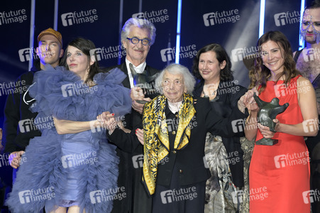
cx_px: 160
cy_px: 106
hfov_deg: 22.2
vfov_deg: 14.8
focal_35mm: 92
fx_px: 817
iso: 800
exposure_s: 1/80
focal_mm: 92
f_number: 5.6
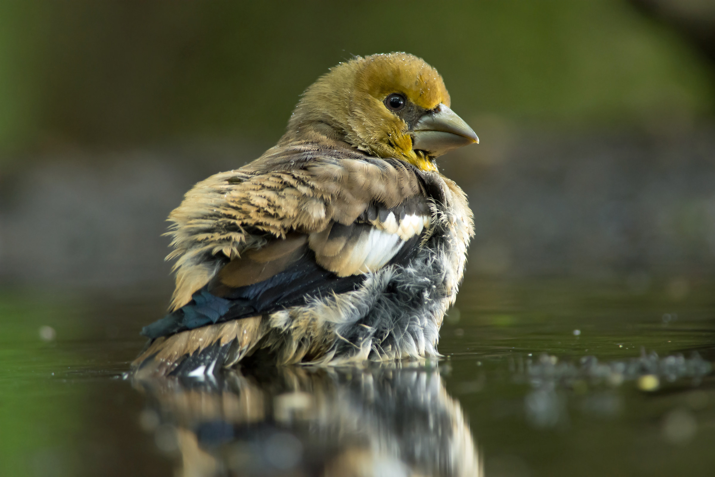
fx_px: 14895
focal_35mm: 750
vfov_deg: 1.8
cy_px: 238
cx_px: 358
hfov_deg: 2.7
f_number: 8
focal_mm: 500
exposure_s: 1/160
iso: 1600
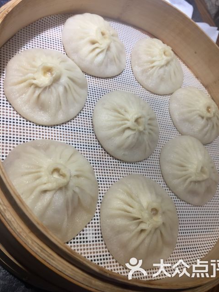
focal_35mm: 32
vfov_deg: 56.7
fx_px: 270
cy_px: 131
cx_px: 120
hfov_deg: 44.1
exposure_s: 1/50
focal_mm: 4.15
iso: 32
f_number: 2.2
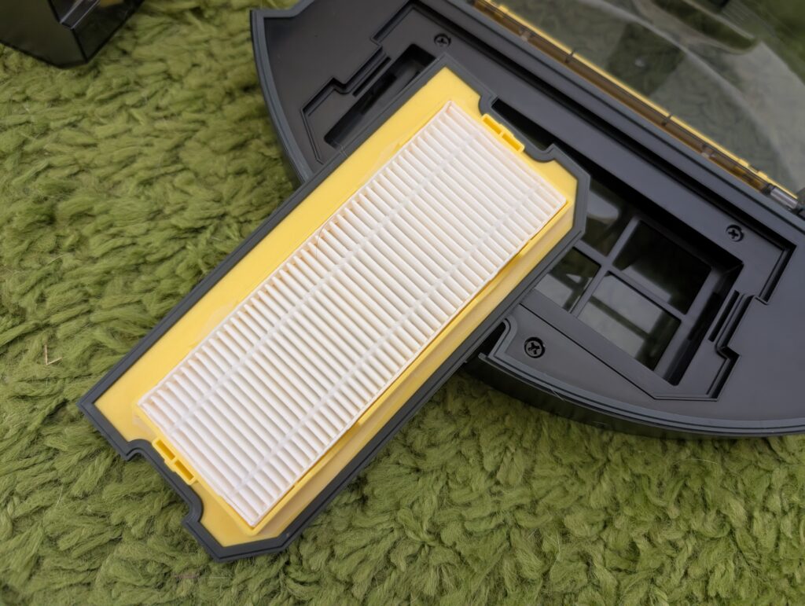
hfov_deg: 71.5
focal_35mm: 24
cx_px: 402
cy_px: 303
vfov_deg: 56.9
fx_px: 559
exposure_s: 1/88.2
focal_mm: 6.9
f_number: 1.68
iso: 1064
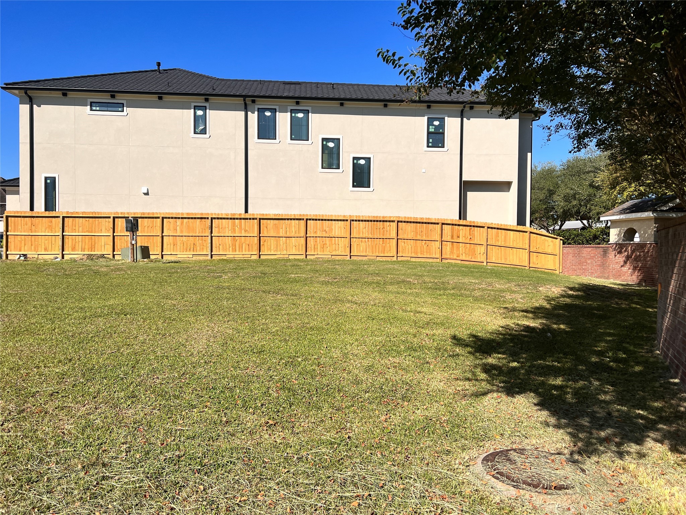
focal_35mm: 26
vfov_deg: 53.1
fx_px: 515
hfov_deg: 67.3
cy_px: 258
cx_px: 343
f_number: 1.5
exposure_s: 1/5587
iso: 50
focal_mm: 5.7
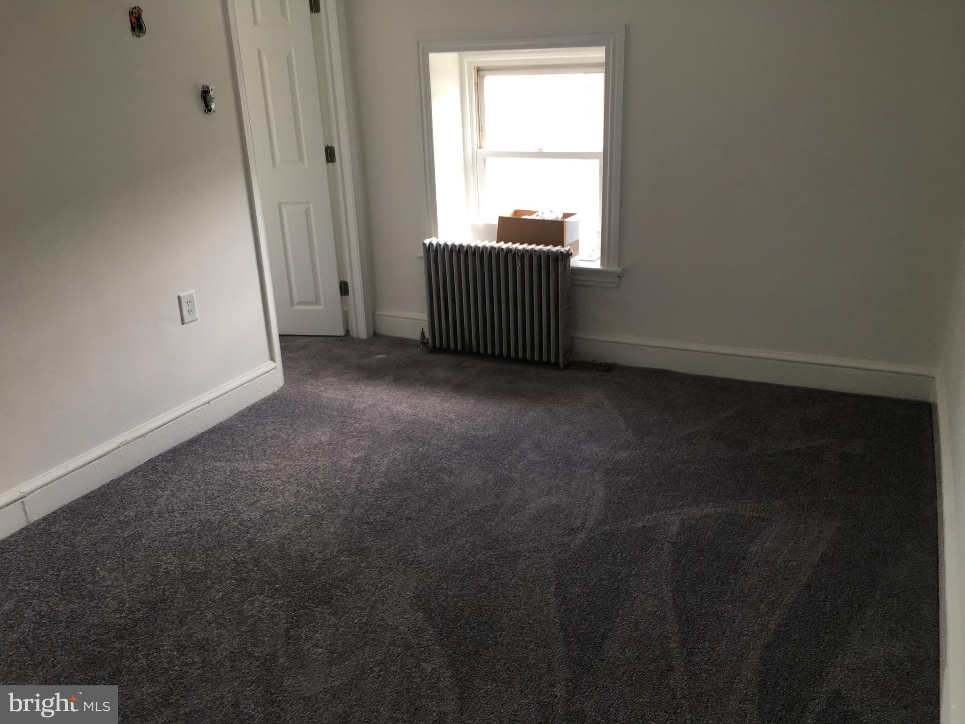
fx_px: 808
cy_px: 362
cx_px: 482
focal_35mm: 29
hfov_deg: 61.7
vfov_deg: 48.2
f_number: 2.2
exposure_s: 1/60
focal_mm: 4.15
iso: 32
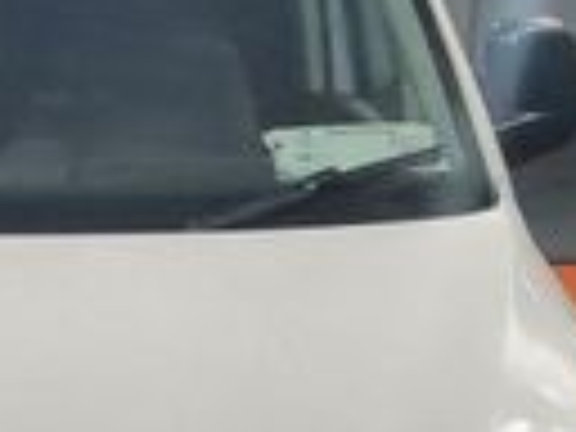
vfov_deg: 12.0
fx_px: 2030
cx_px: -32
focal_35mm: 122
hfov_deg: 15.8
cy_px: 414
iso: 200
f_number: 2
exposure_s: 1/100
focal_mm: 3.08
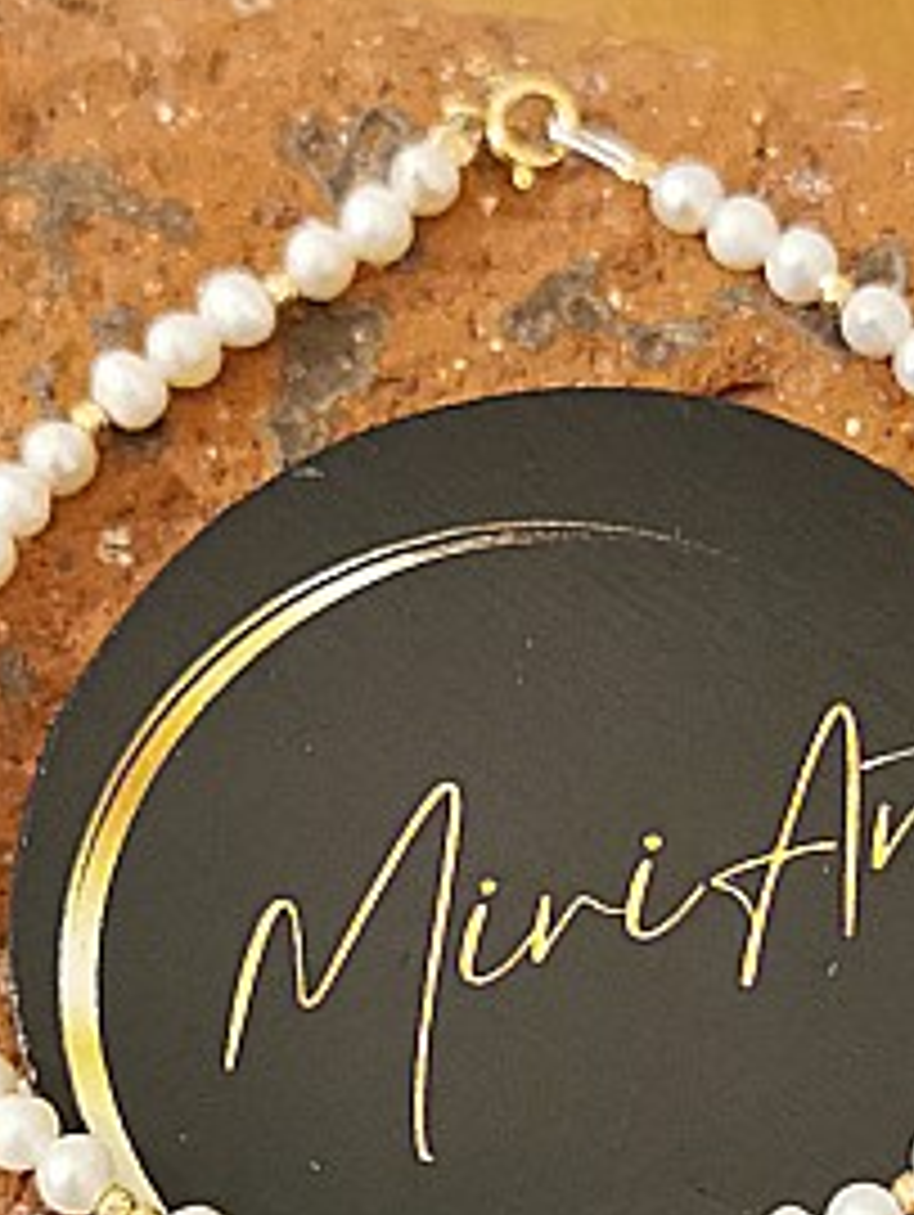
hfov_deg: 15.6
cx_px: 563
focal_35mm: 95
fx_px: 3339
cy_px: 940
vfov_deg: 20.4
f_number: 1.6
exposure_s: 1/50
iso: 400
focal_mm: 5.56
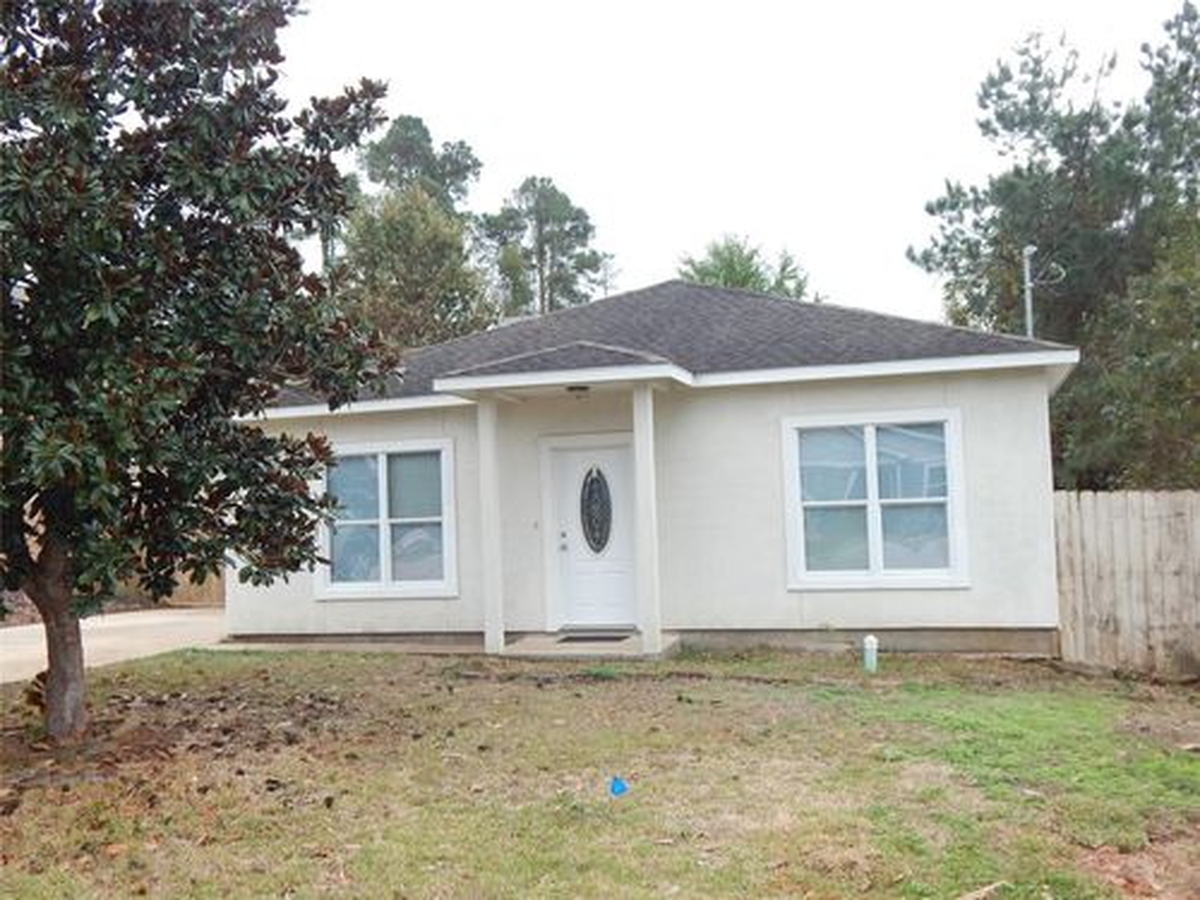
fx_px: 1179
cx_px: 600
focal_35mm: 34
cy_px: 450
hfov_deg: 54.0
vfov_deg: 41.8
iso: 125
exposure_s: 1/320
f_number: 3.3
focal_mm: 6.1
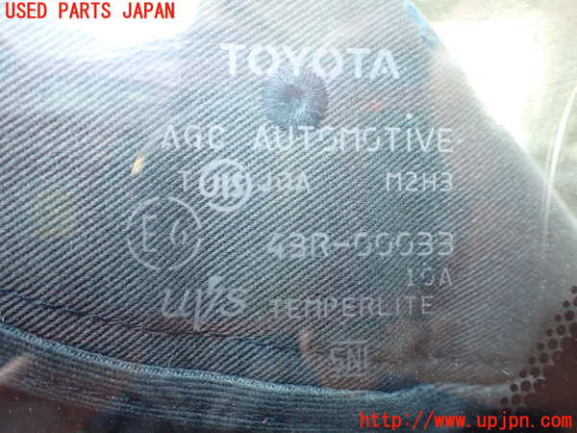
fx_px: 500
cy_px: 216
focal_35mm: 30
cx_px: 288
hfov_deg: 60.0
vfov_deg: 46.8
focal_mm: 5.4
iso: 800
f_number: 2.3
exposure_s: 1/125
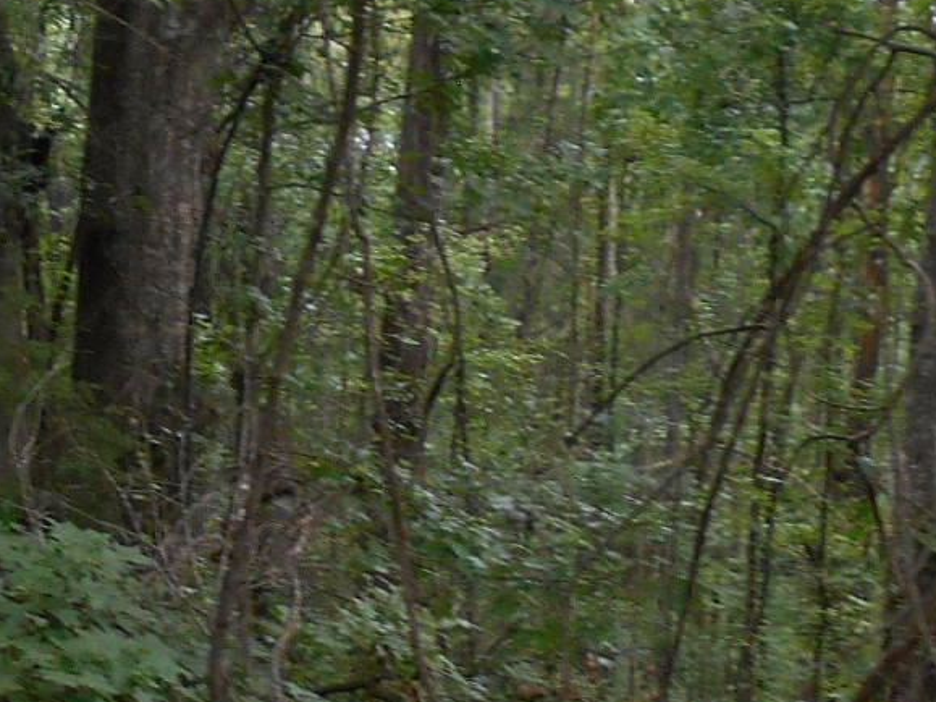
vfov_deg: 14.5
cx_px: -13
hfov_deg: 18.7
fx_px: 2757
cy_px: 370
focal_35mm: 102
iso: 80
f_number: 3.2
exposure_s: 1/60
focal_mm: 4.6
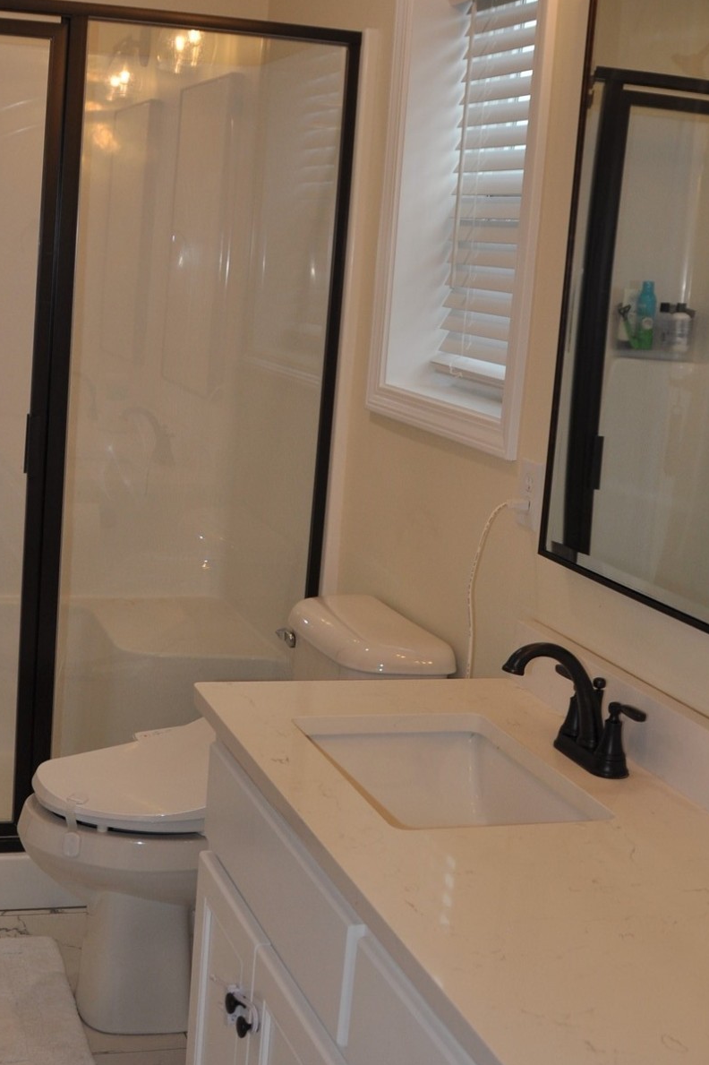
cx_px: 231
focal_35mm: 49
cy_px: 444
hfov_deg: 27.3
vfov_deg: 40.2
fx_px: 1448
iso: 220
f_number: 3.5
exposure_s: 1/200
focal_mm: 18
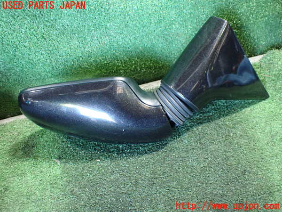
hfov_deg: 60.0
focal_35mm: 30
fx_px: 244
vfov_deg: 46.8
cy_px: 106
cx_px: 141
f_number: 2.3
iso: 800
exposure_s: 1/30
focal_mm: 5.4
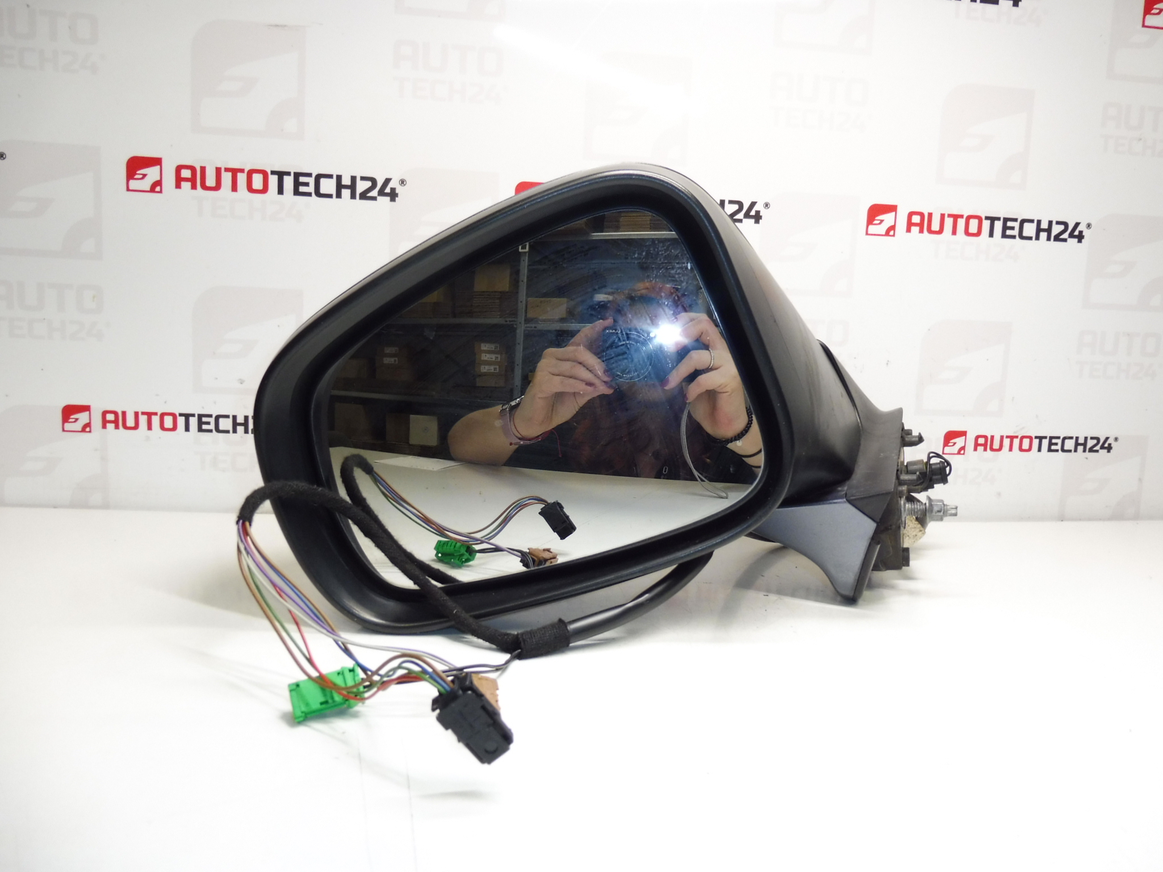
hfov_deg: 71.6
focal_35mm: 24
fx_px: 806
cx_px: 582
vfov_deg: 56.8
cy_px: 436
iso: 200
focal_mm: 4.3
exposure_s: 1/60
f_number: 3.5
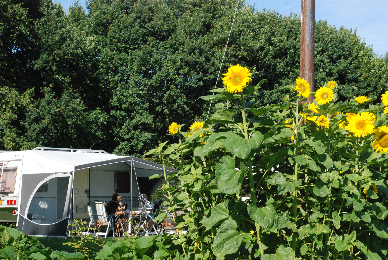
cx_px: 194
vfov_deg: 18.2
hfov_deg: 27.0
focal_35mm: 75
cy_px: 130
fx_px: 809
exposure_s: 1/800
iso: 1600
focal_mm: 50
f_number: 14
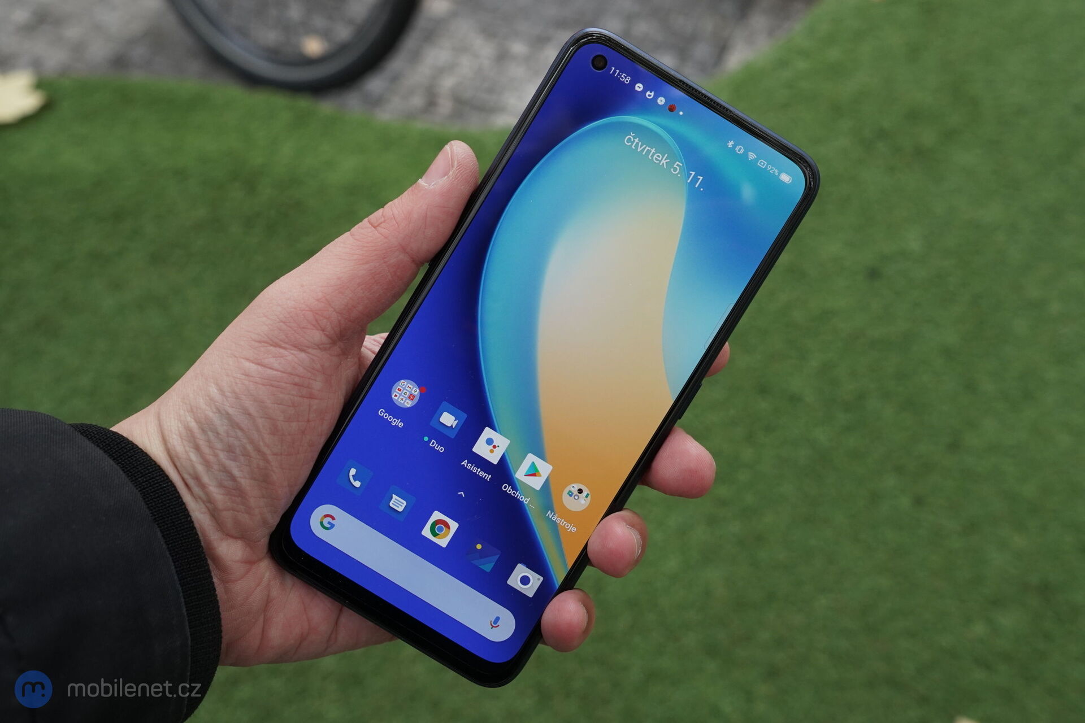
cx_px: 542
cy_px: 362
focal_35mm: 34
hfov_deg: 55.8
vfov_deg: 38.9
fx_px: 1025
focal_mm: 34
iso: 1250
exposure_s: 1/200
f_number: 7.1
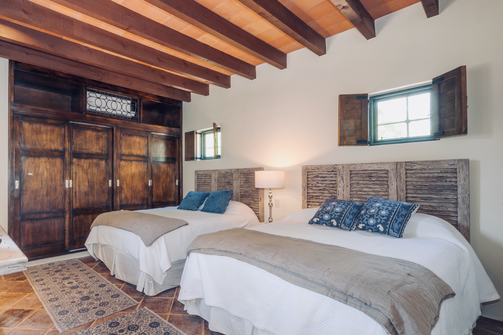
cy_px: 168
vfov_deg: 81.1
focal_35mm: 14
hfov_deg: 104.3
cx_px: 252
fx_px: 195
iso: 400
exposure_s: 1.3
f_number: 22
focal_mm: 14
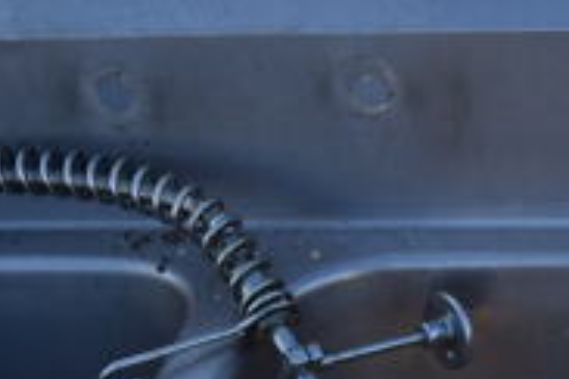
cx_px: 799
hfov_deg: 20.1
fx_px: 1422
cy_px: 407
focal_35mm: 90
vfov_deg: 14.9
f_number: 7.1
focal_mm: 18
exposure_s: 1/320
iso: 200
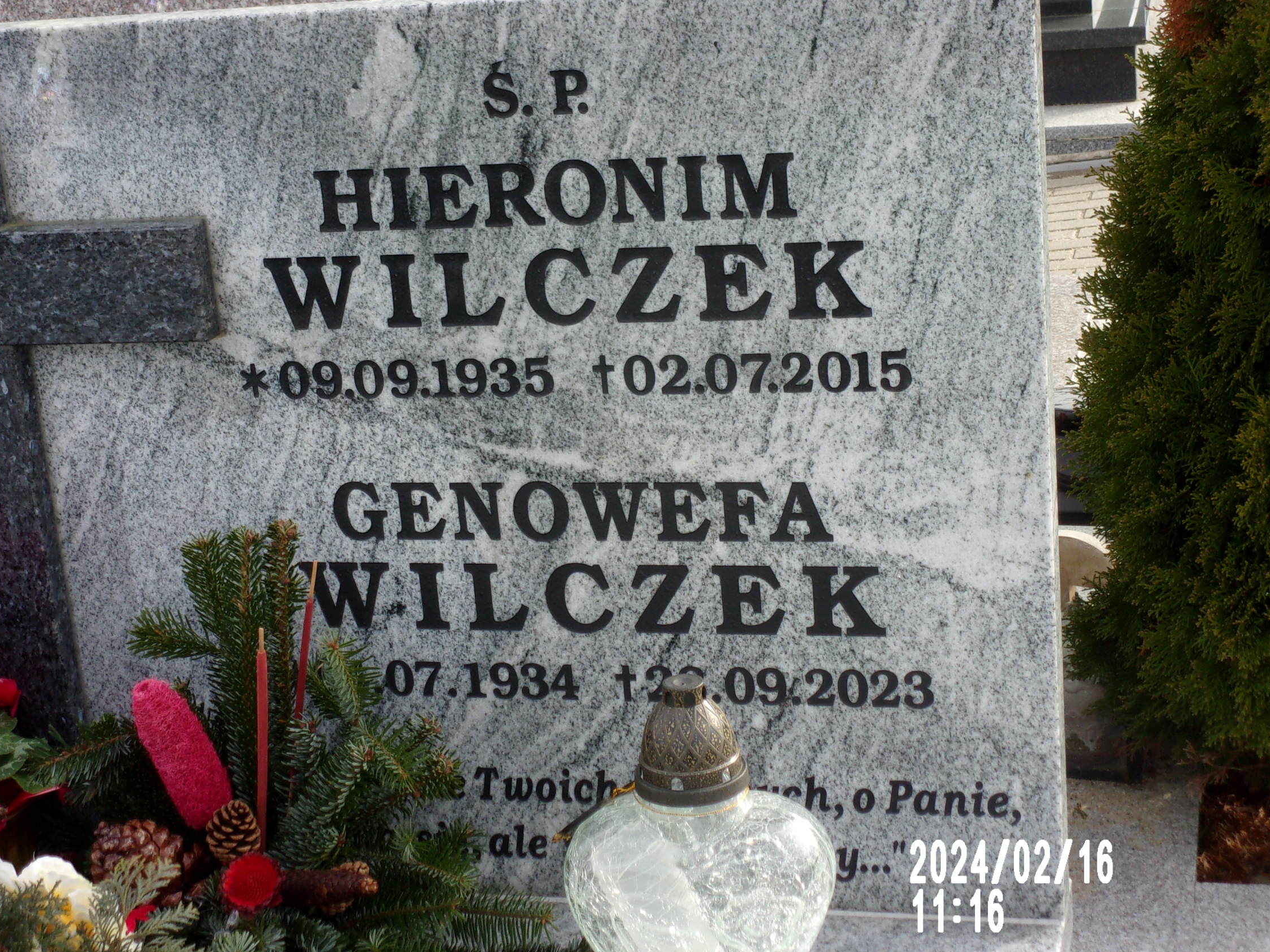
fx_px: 2715
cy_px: 458
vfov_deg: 19.9
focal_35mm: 74
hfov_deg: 26.3
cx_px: 593
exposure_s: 1/160
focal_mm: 11.5
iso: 80
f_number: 5.2
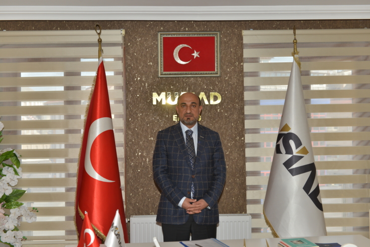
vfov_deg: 27.0
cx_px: 185
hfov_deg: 39.6
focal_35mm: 50
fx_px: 514
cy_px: 124
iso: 250
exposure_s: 1/200
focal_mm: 50
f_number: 5.6
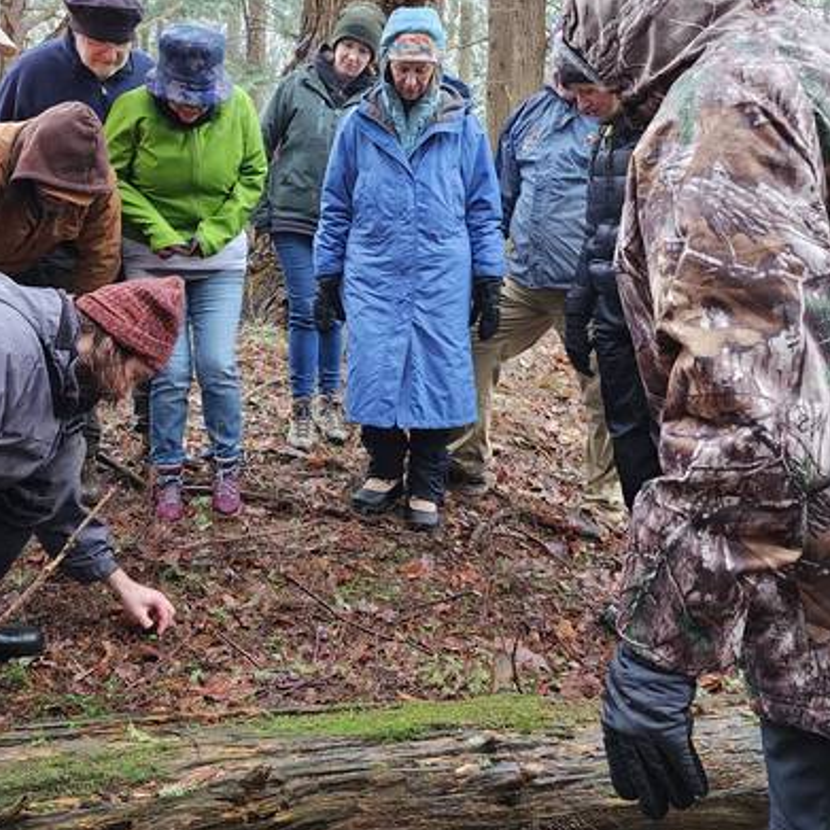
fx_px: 1058
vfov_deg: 42.7
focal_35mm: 39
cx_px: 308
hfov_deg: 42.5
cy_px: 340
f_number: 1.8
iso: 640
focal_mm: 6.4
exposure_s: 1/120
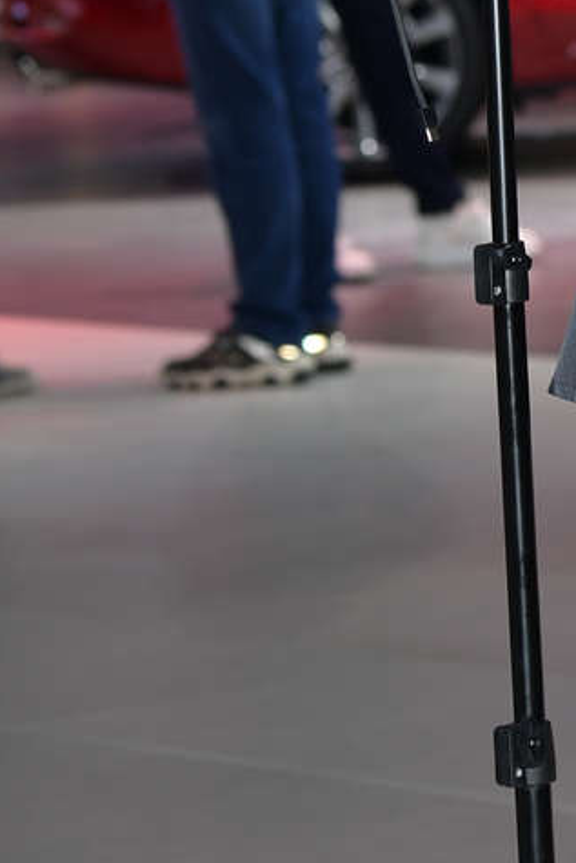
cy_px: 191
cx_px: 898
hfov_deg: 5.1
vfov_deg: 7.8
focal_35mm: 265
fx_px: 6355
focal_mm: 70
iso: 400
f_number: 5
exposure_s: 1/200
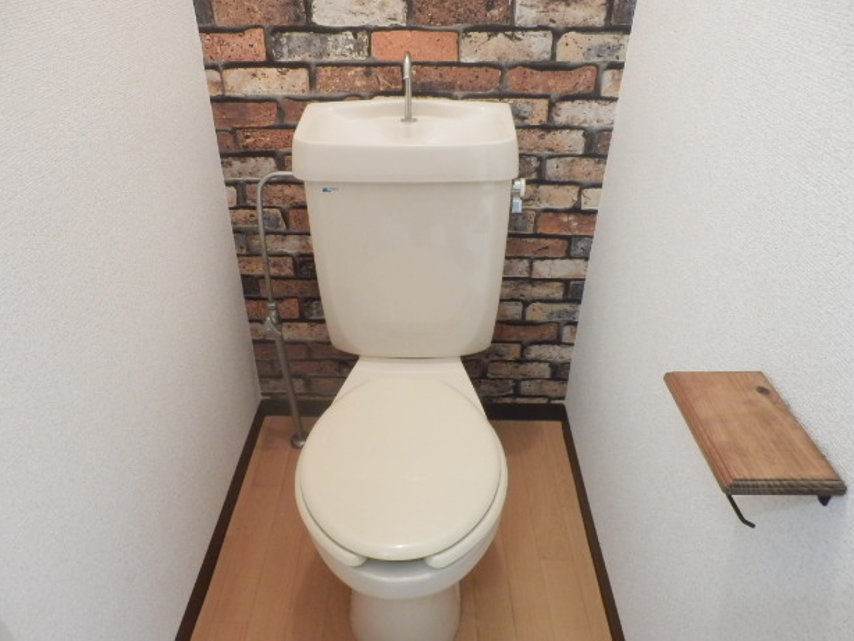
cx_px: 414
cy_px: 330
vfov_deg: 54.9
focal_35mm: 25
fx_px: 617
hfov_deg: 69.4
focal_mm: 4.2
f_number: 3
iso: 800
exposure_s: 1/20
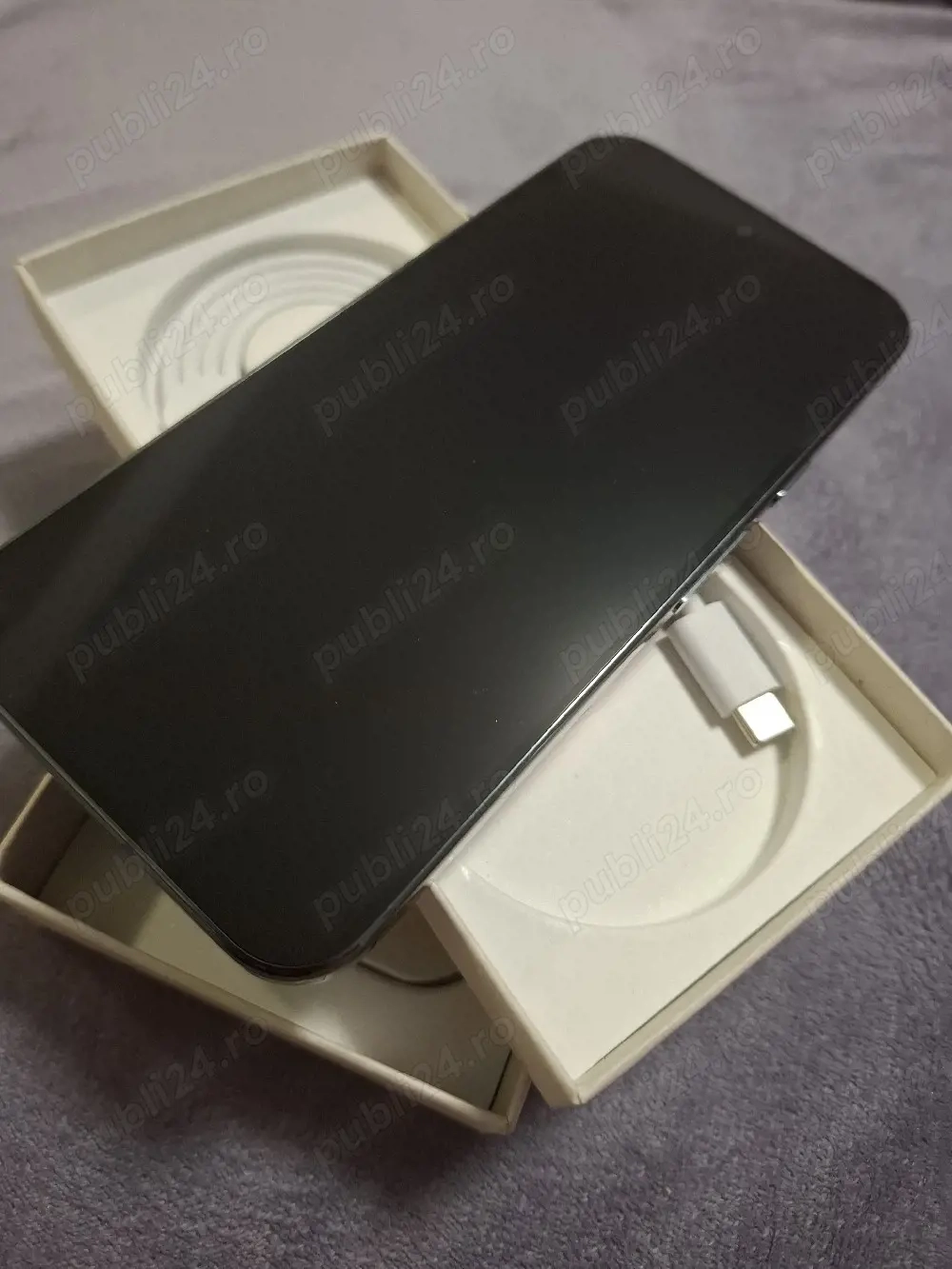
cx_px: 476
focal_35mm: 23
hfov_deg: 58.9
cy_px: 634
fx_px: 843
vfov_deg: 73.9
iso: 320
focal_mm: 5.54
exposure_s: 1/33
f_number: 1.8
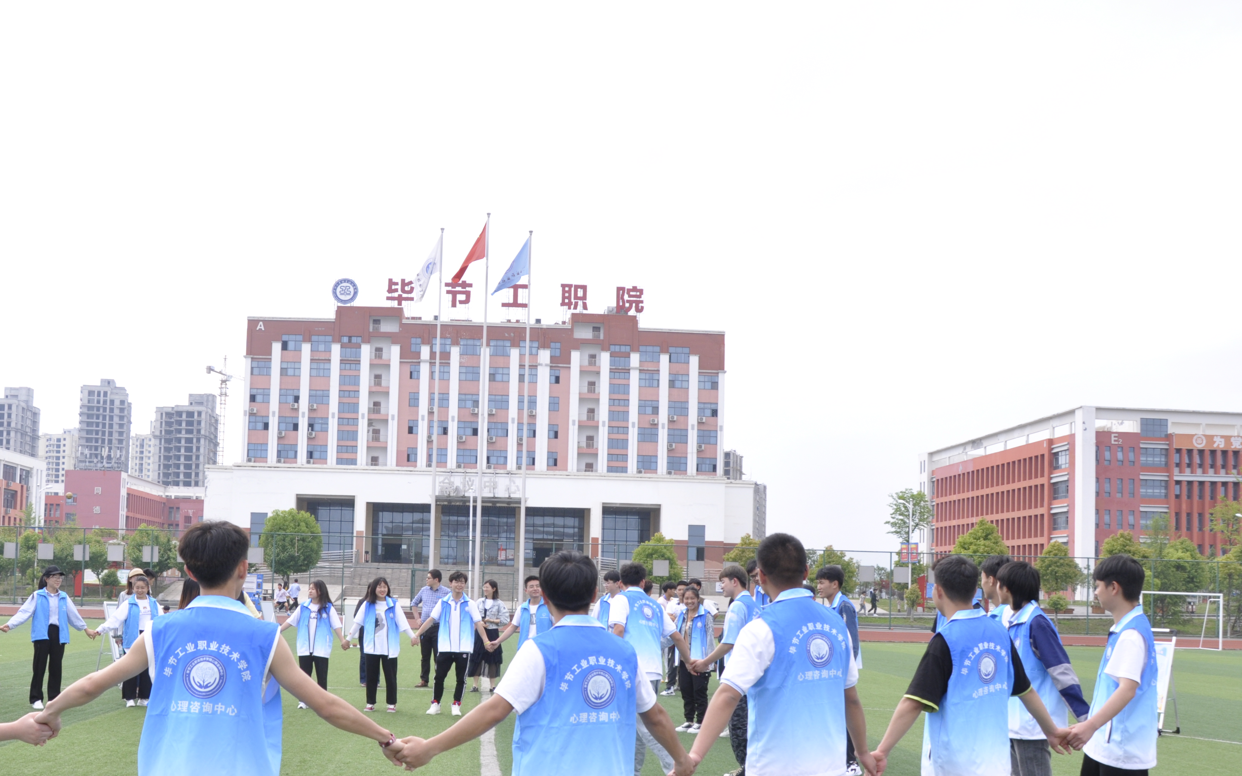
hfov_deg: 54.8
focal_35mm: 35
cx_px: 486
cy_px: 515
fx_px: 1185
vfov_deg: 35.9
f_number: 7.1
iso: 320
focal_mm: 18
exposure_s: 1/320
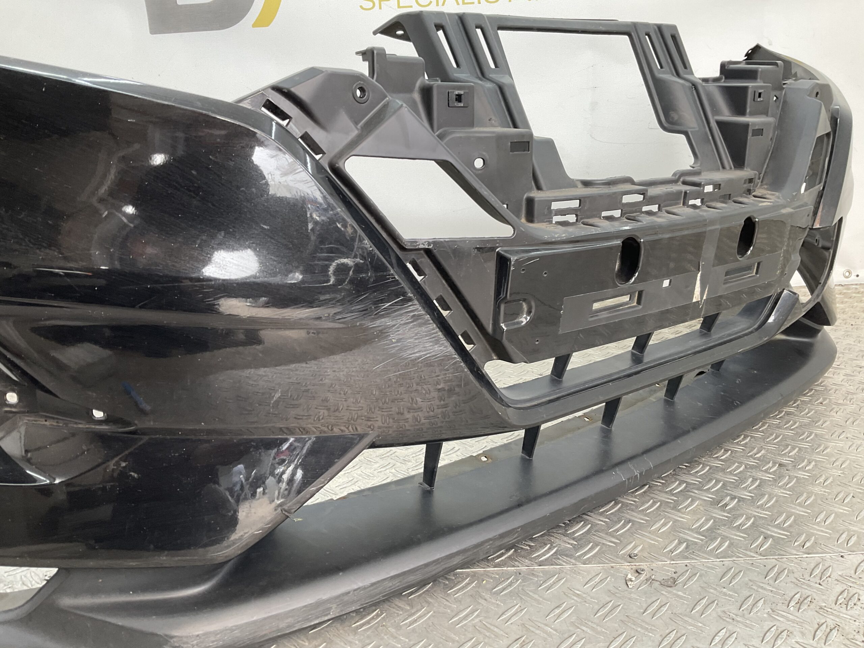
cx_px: 432
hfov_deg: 61.7
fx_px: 724
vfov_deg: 48.2
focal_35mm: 29
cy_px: 324
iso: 40
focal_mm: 3
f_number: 1.8
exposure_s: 1/100
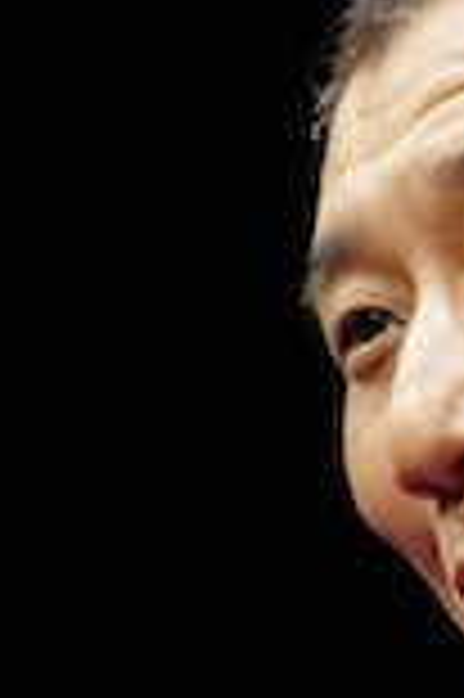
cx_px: 633
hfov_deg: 0.9
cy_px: 797
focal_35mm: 1449
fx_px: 28075
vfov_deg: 1.4
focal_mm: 300
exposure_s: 1/500
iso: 3200
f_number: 4.5
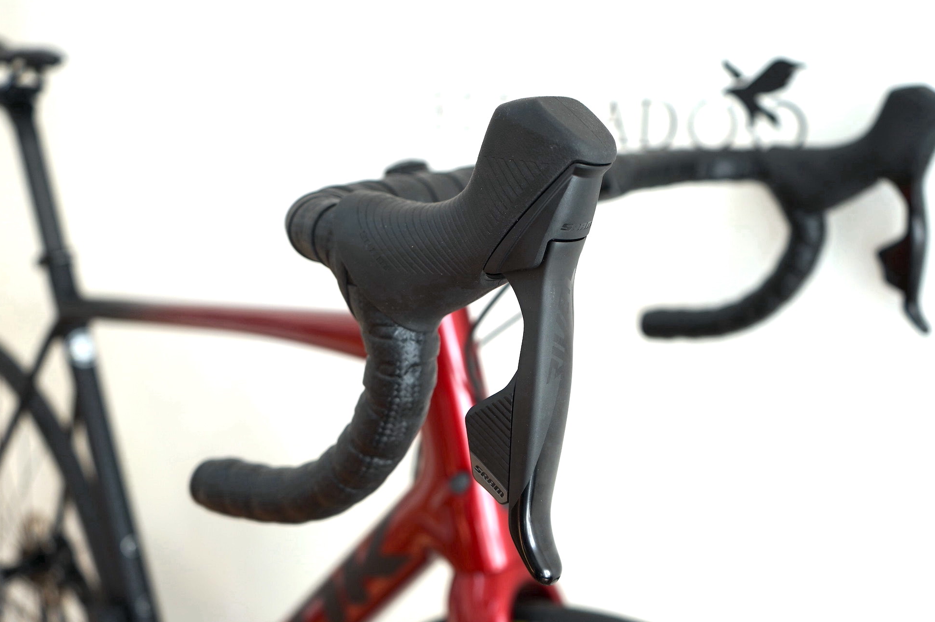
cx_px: 484
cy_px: 327
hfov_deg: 51.9
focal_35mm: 37
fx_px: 960
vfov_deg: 35.9
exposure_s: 1/60
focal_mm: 34
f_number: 4
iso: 125
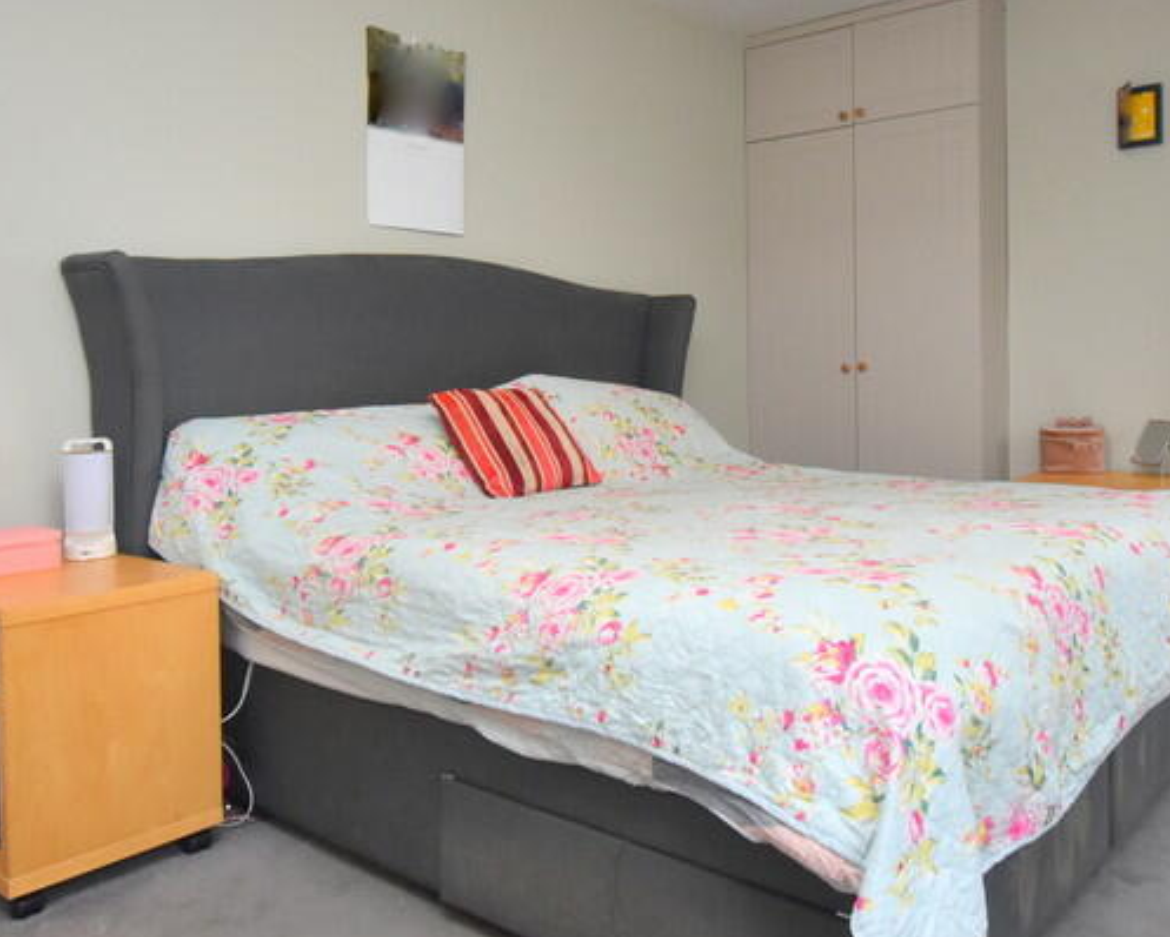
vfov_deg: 49.7
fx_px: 1005
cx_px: 690
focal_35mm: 29
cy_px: 383
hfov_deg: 60.0
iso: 800
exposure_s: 1/160
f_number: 4.5
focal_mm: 10
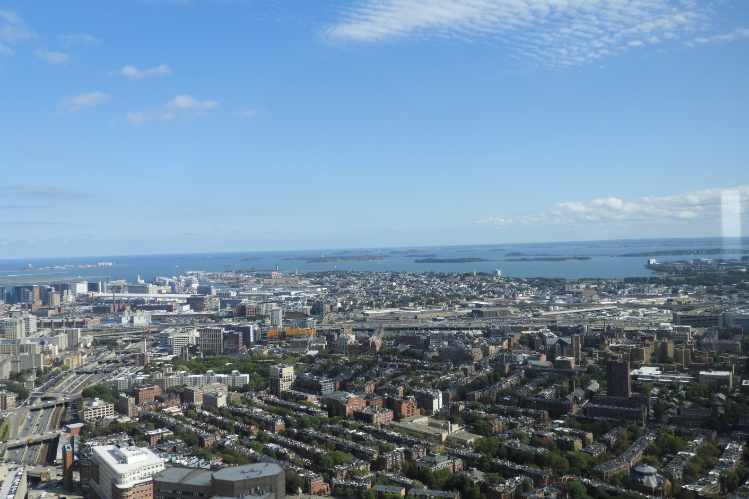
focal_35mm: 35
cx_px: 372
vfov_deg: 37.8
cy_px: 230
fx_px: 728
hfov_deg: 54.4
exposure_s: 1/1000
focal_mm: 5.9
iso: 100
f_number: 3.6
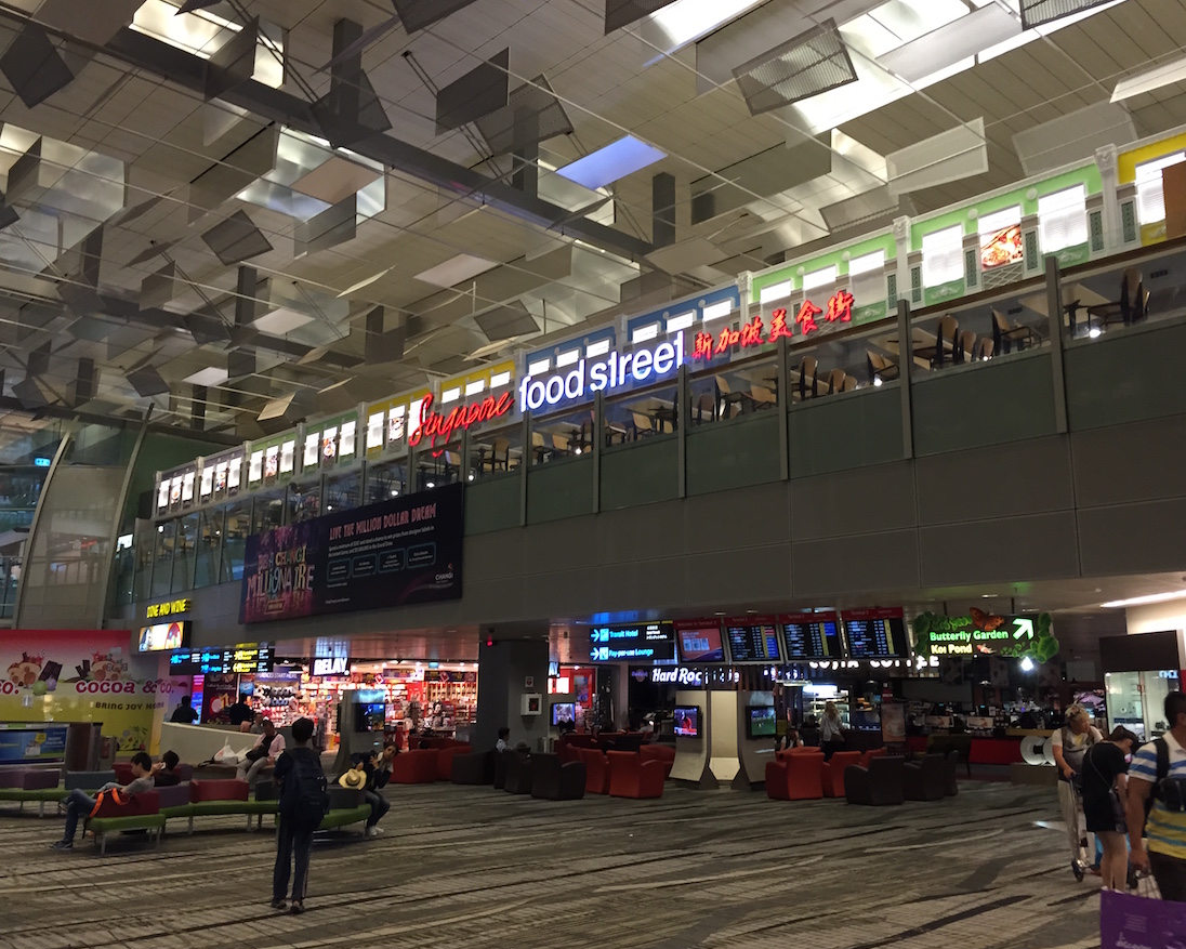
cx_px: 632
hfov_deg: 57.1
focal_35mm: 31
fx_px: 1088
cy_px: 478
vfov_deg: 47.1
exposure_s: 1/30
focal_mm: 4.15
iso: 100
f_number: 2.2
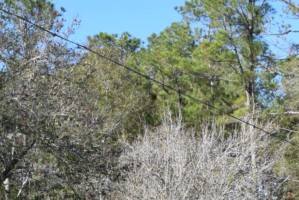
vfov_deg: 10.9
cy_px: 337
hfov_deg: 16.6
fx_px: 988
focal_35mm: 119
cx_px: -40
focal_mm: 18
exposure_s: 1/250
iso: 200
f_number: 8
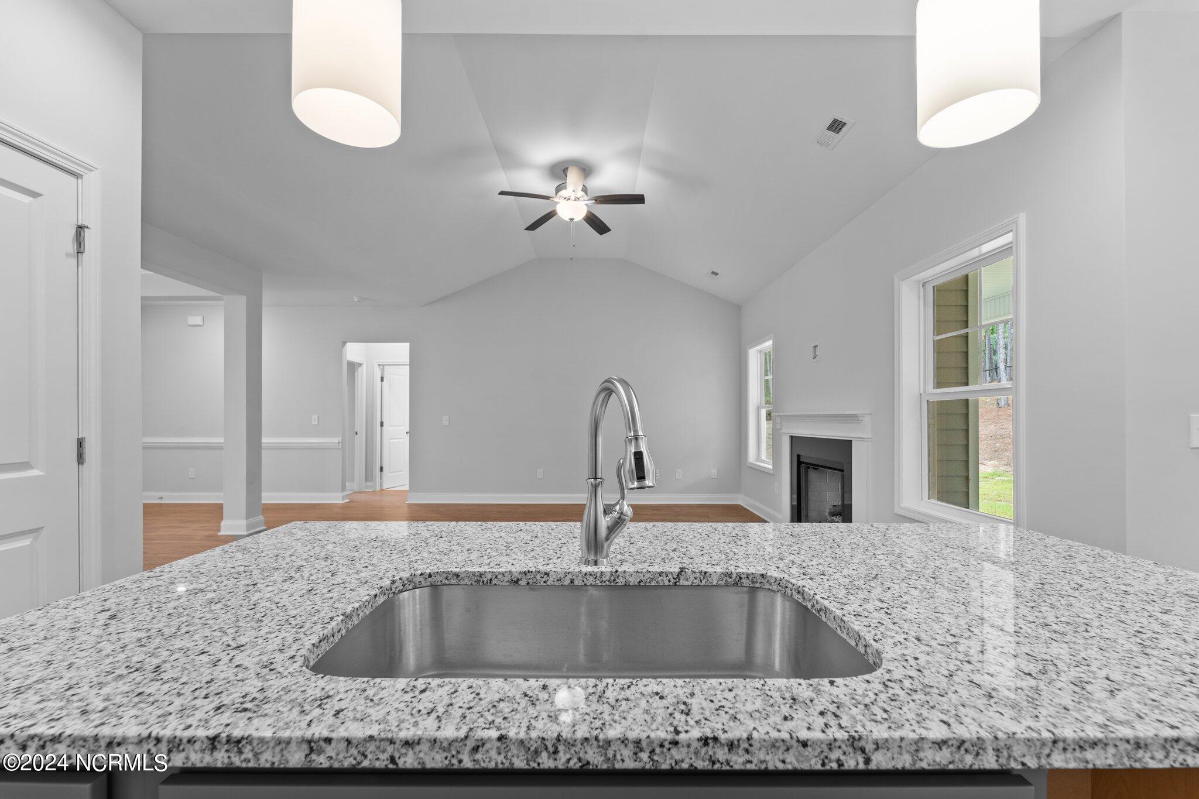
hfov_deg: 104.3
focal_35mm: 14
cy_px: 400
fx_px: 466
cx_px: 600
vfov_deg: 81.2
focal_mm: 14
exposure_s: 1/2
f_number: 8
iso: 400
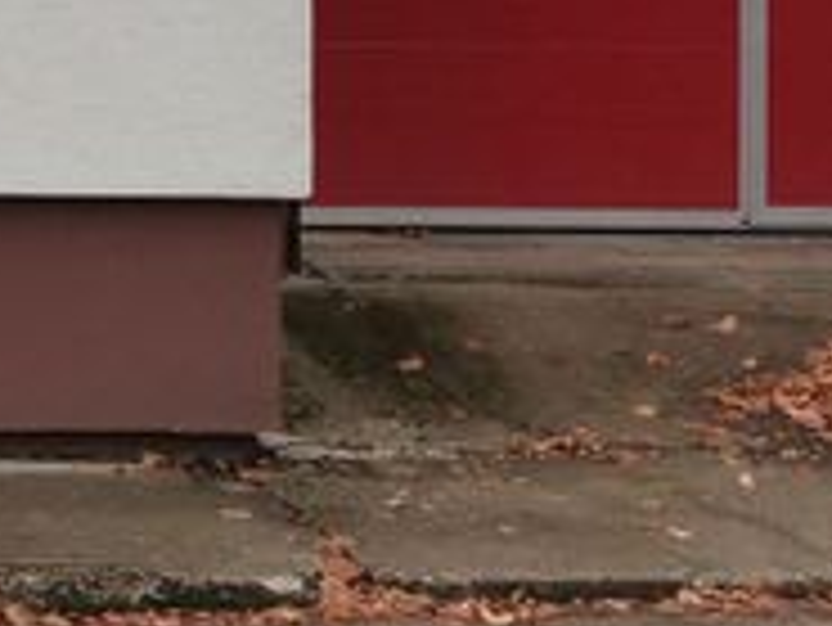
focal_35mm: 107
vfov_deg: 13.4
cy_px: -167
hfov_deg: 16.8
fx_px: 2573
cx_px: -378
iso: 100
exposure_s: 1/100
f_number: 1.8
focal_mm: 4.75
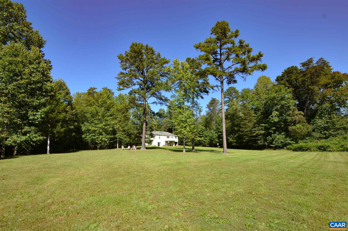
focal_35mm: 15
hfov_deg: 100.5
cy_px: 116
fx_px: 145
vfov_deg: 77.1
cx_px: 174
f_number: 8
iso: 160
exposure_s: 1/250
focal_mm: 10
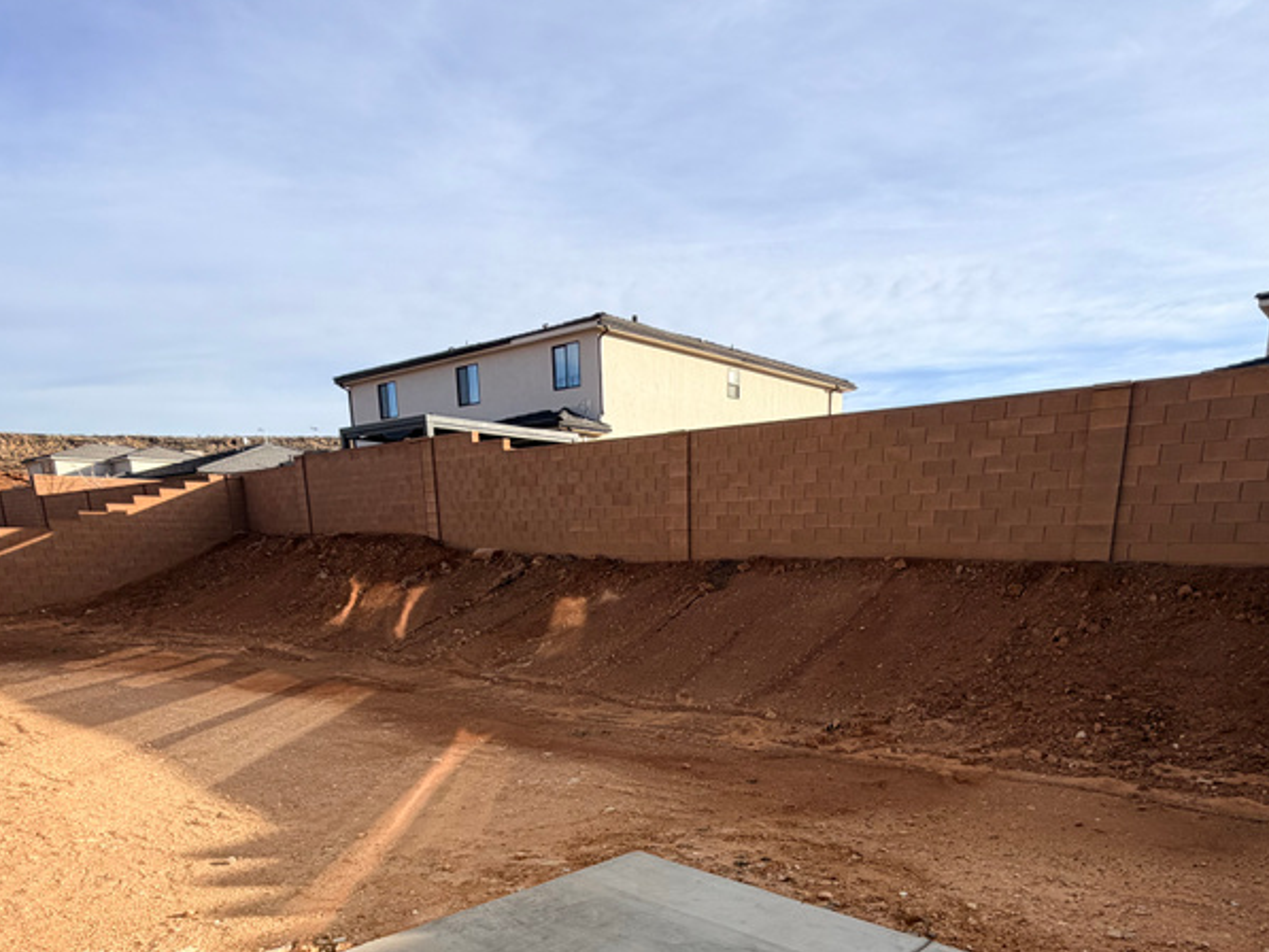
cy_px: 784
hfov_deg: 71.2
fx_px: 880
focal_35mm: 24
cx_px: 721
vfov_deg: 52.5
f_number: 2.2
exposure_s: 1/770
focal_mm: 2.22
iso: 32
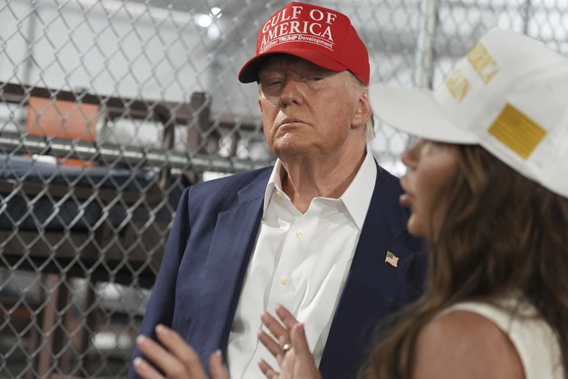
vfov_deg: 10.3
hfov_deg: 15.4
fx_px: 2099
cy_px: 215
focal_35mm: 133
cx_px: 263
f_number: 4.5
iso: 4000
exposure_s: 1/100
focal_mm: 100
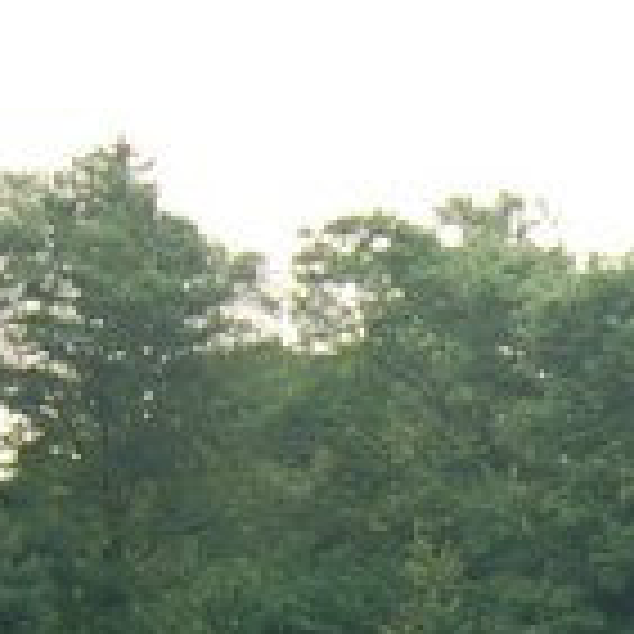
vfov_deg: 6.6
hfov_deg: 6.2
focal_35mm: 259
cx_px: 1933
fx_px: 5367
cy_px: 1210
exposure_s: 1/160
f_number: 6.3
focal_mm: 28
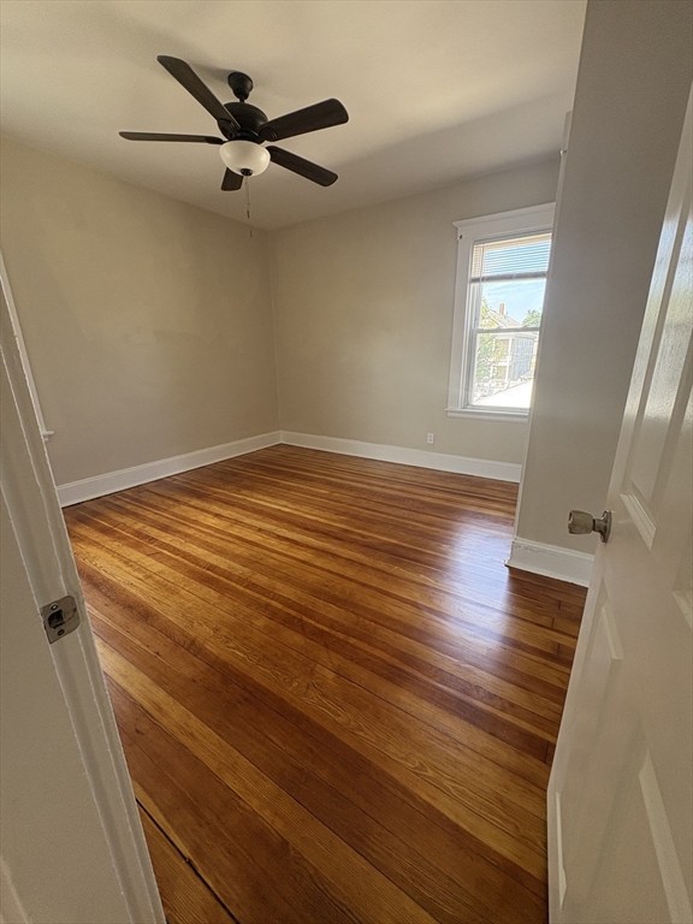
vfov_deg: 102.1
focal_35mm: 14
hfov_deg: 85.7
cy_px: 462
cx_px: 346
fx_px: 374
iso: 160
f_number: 2.2
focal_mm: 2.22
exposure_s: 1/99
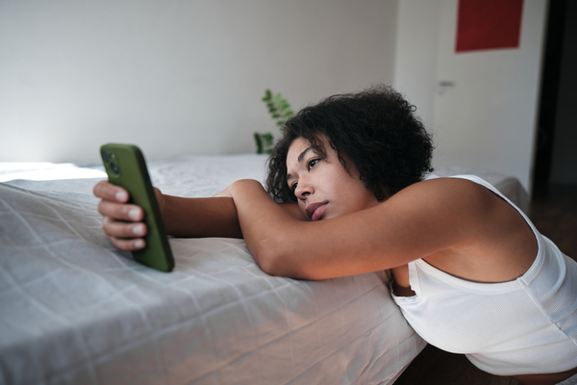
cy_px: 192
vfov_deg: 47.9
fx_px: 433
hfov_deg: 67.4
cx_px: 288
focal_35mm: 27
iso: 200
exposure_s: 1/500
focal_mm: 18
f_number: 1.4
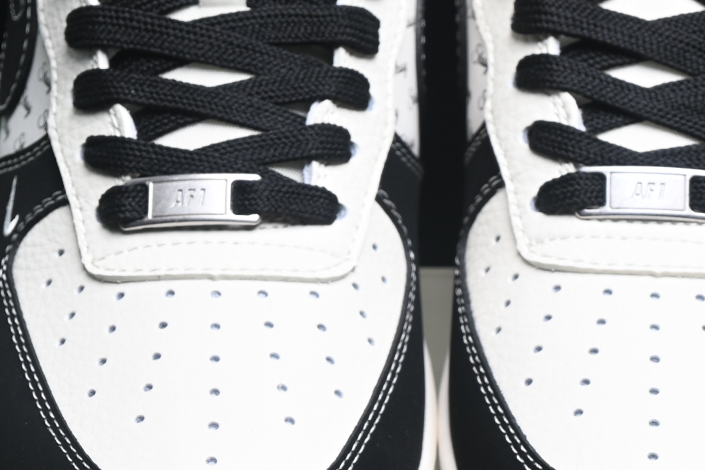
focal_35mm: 215
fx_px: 4209
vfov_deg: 6.4
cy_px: 294
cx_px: 453
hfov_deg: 9.6
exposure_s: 1/50
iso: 160
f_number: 6.3
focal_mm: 50
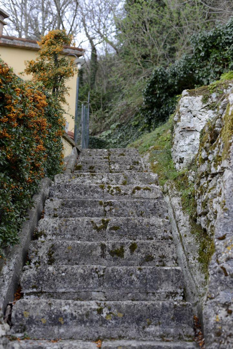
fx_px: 485
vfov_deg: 39.6
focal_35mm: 50
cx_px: 116
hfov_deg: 27.0
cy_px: 174
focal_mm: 50
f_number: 4
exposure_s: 1/160
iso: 100
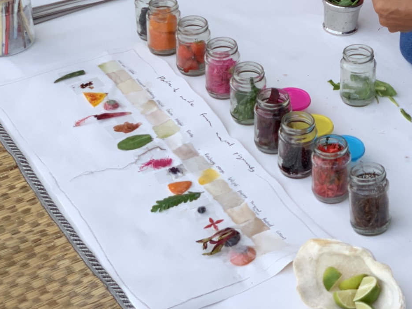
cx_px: 352
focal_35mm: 111
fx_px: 1321
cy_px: -18
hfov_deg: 17.5
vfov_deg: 13.1
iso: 25
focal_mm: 6
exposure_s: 1/122
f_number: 2.4
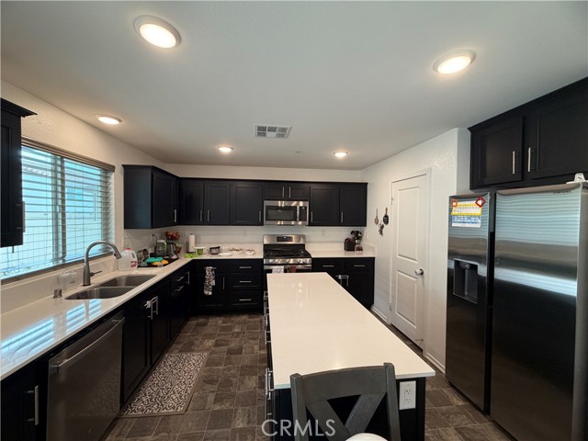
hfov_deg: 102.1
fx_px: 238
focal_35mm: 14
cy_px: 220
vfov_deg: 85.7
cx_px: 294
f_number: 2.2
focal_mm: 2.22
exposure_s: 1/120
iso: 250
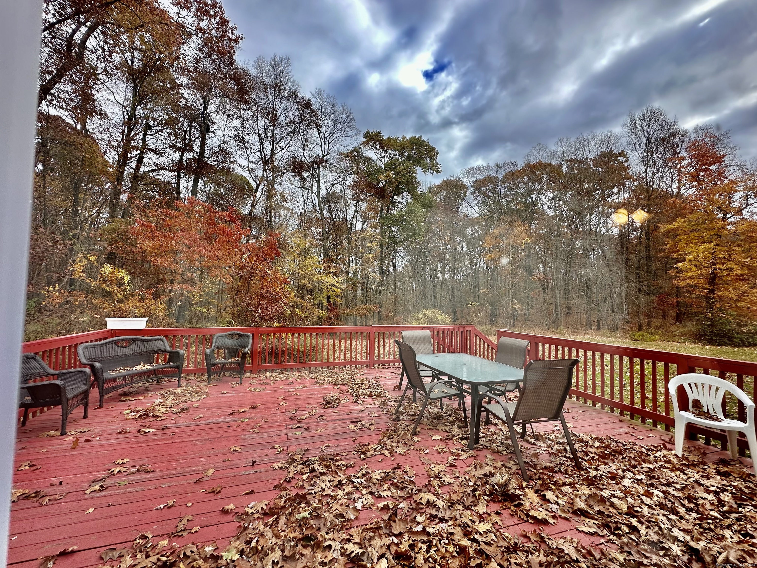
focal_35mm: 14
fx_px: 306
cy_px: 284
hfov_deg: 102.1
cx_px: 378
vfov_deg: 85.7
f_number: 2.2
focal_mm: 2.22
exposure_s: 1/203
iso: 40
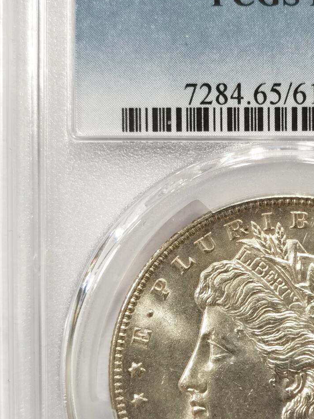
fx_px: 1246
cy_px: 259
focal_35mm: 103
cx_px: 291
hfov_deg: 14.2
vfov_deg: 19.0
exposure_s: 1/100
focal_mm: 5.56
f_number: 16
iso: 125
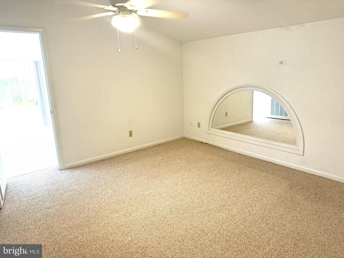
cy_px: 129
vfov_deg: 56.8
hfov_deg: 71.6
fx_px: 239
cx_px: 172
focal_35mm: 24
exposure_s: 1/60
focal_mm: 6.76
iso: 250
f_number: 1.78
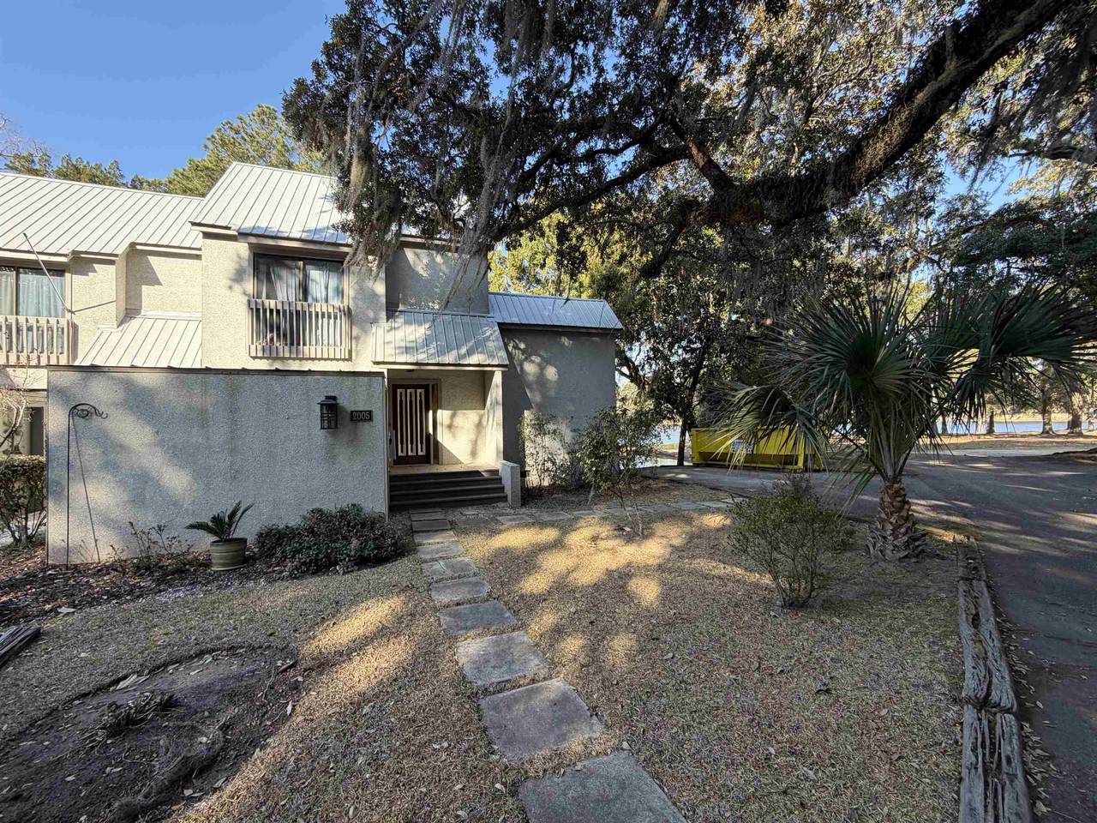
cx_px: 548
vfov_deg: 85.7
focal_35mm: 14
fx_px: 444
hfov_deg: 102.1
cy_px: 412
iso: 50
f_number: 2.2
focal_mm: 2.22
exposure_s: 1/214
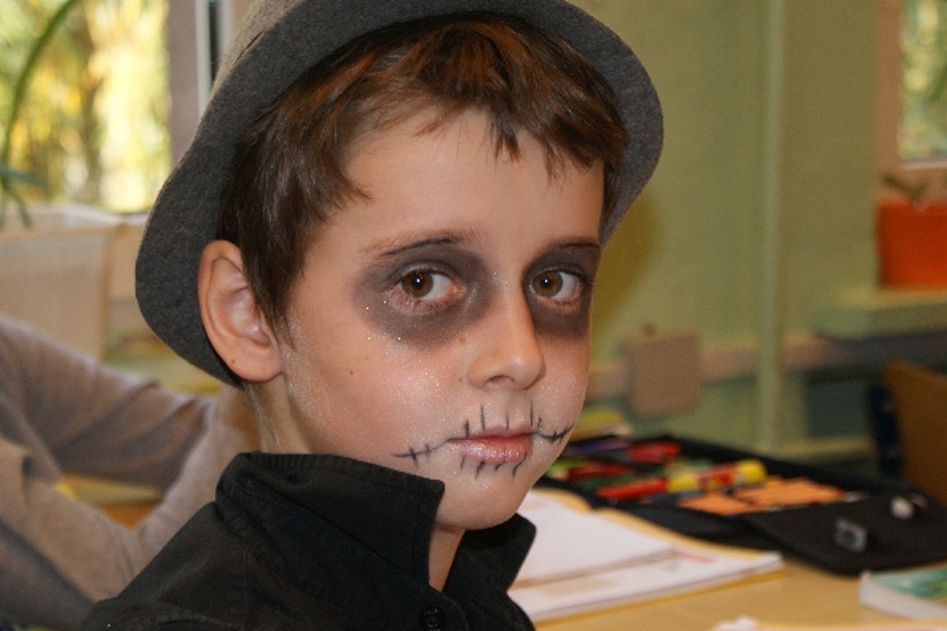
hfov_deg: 24.3
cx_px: 472
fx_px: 2197
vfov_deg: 16.4
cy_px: 319
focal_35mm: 84
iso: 400
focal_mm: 55
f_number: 5.6
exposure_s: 1/80
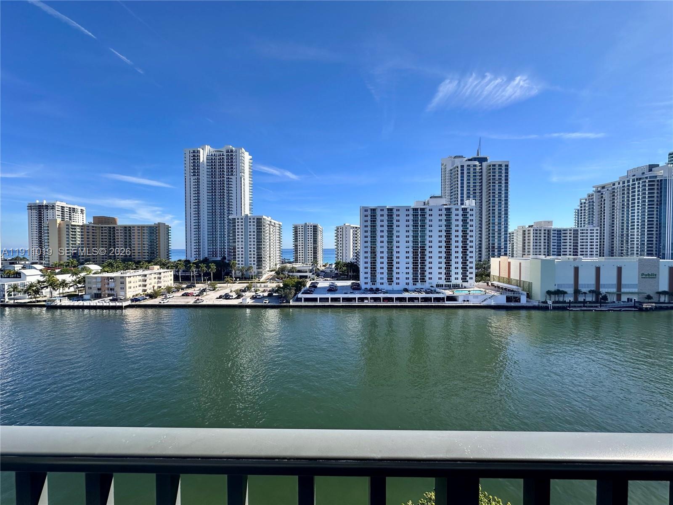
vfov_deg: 85.7
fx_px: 272
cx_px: 336
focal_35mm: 14
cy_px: 252
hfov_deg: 102.1
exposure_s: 1/1715
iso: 50
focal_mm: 2.22
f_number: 2.2
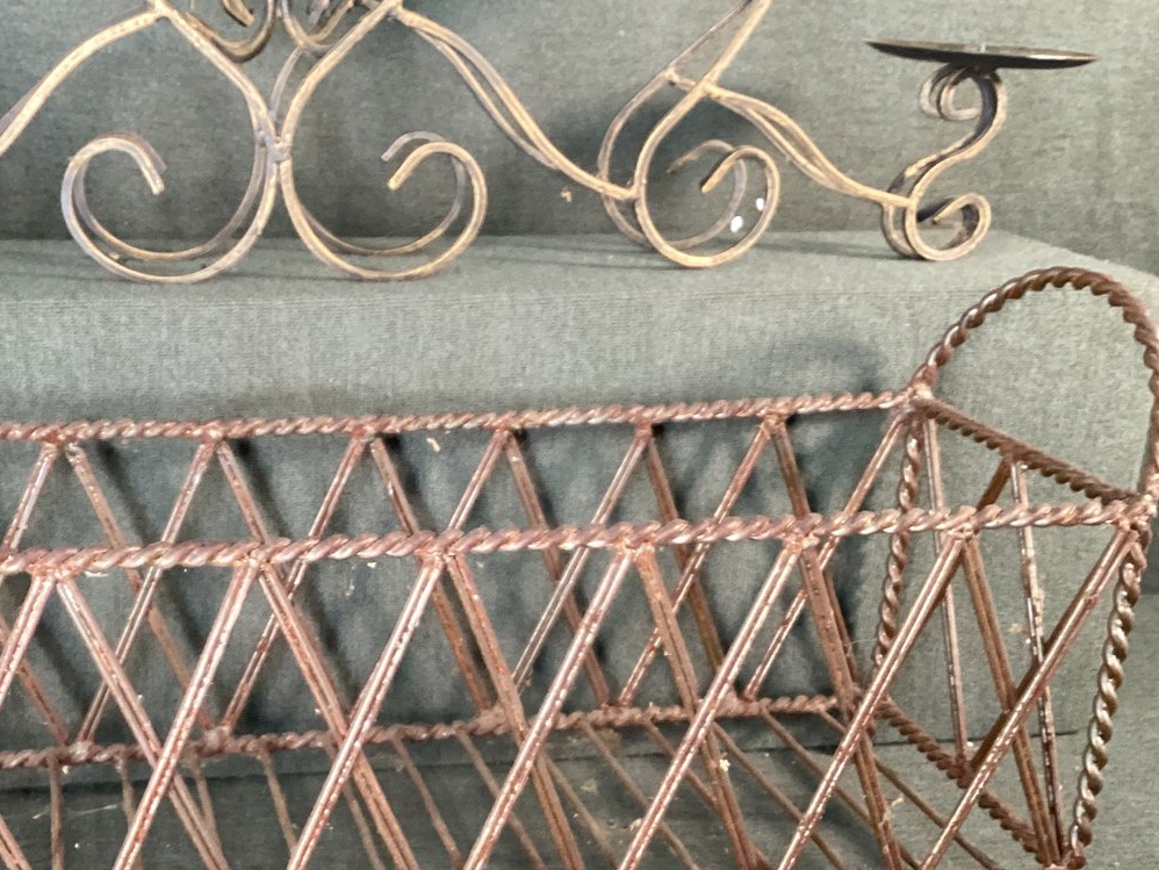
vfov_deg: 30.7
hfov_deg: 39.9
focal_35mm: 47
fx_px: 1574
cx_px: 371
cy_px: 564
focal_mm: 3.3
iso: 250
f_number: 2.4
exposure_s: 1/50
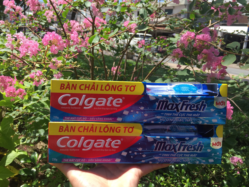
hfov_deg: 61.7
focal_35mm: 29
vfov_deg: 48.2
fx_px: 209
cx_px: 124
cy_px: 94
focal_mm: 4.15
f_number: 2.2
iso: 32
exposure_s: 1/1041
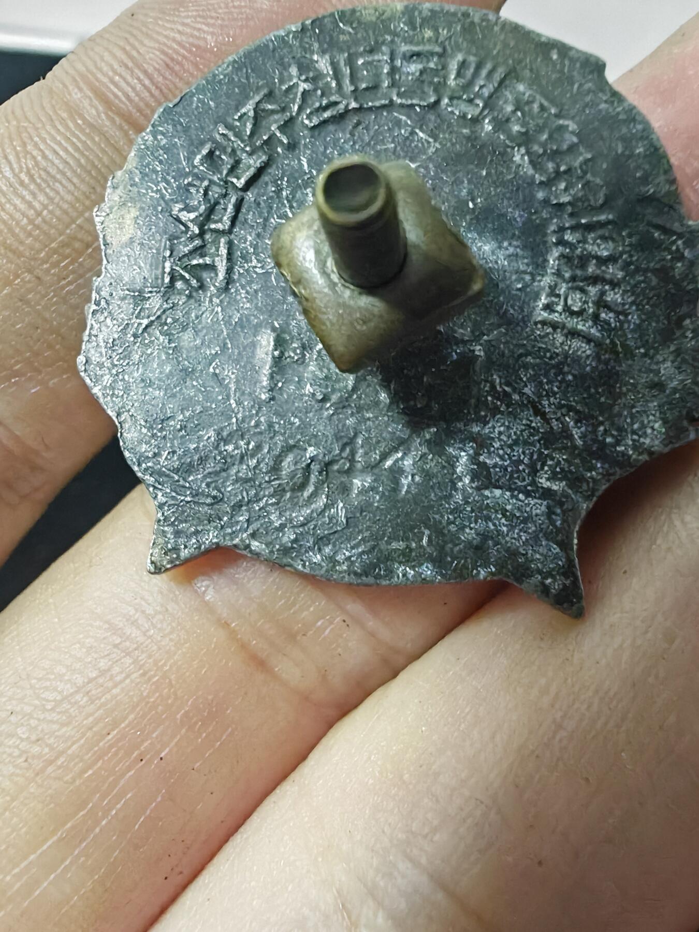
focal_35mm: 27
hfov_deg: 51.4
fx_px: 727
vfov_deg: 65.3
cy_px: 466
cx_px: 350
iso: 2000
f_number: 2
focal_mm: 1.82
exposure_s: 1/20
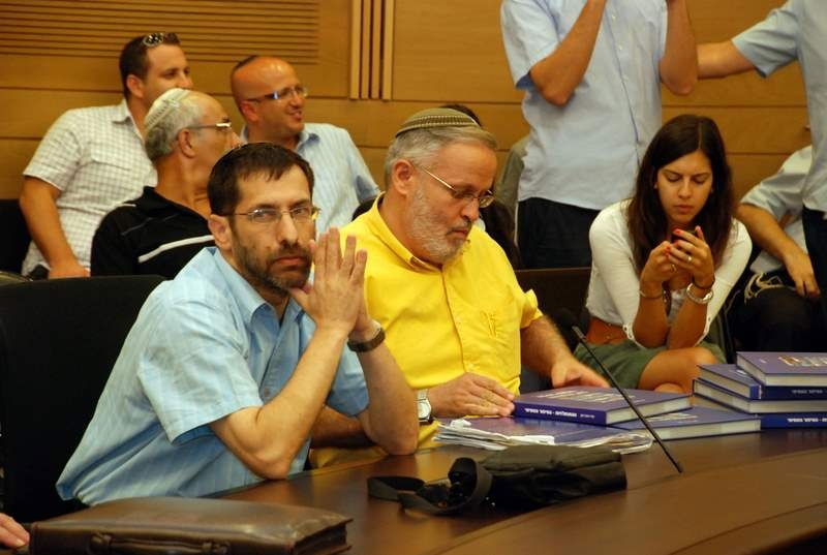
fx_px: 3453
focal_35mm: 150
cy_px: 278
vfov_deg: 9.2
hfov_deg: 13.7
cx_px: 414
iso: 800
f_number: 5.6
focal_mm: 100
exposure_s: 1/30
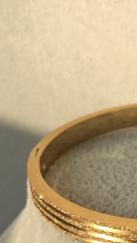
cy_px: 126
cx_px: 177
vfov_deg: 32.3
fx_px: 420
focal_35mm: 65
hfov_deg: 17.4
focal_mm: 4.15
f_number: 2.2
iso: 25
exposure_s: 1/263
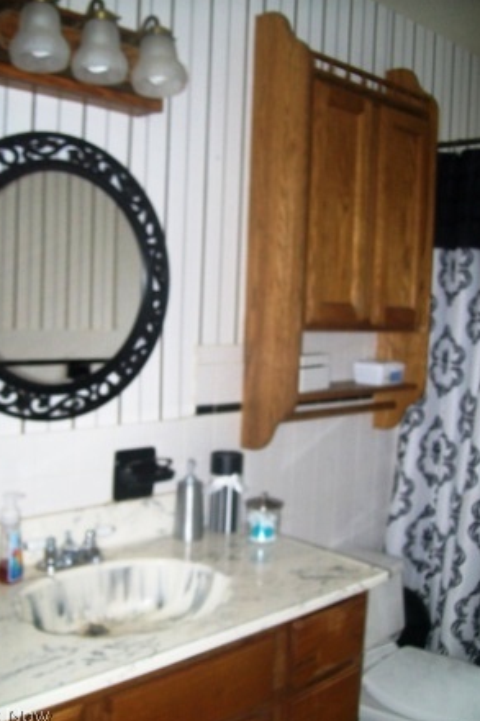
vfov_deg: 53.1
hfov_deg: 36.8
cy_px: 364
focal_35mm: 36
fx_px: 721
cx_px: 224
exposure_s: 1/60
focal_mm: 6.1
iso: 160
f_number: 2.7
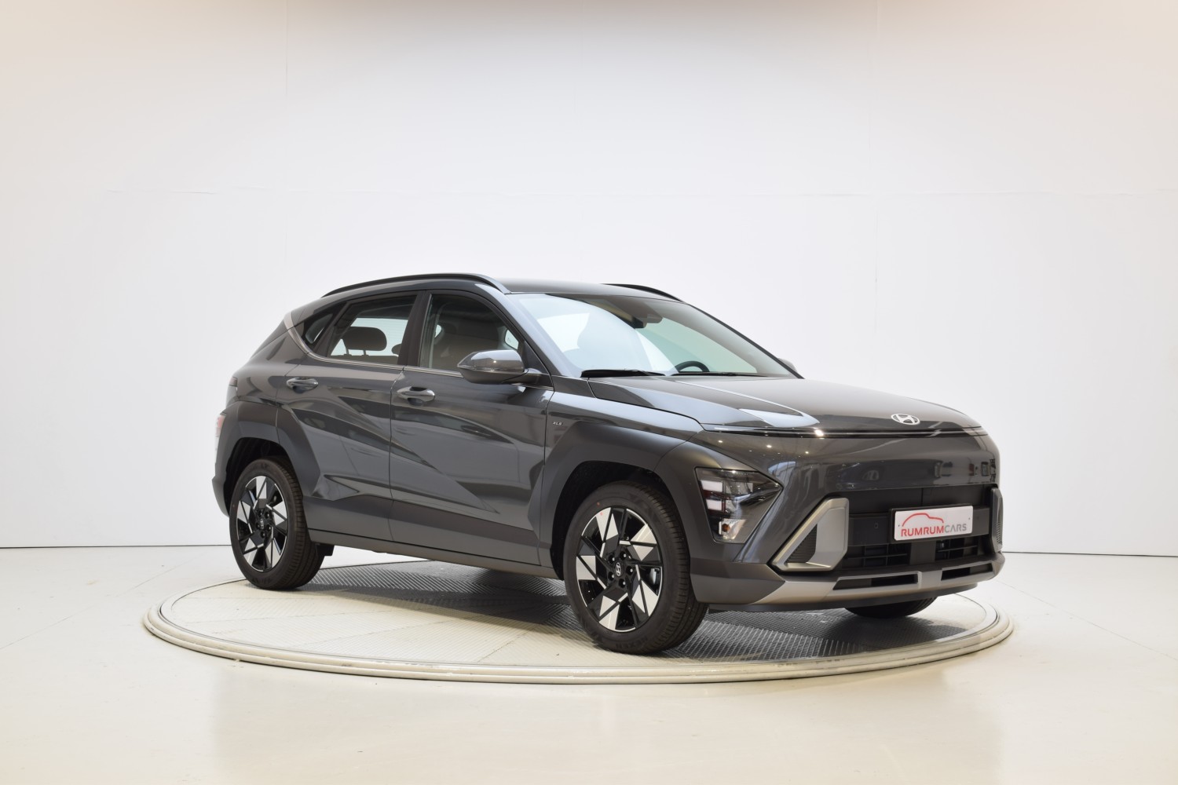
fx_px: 1669
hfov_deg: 38.9
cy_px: 392
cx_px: 589
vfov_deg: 26.5
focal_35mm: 51
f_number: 9
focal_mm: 34
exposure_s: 1/4
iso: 100
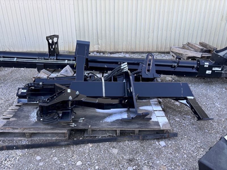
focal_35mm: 26
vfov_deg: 53.1
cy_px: 85
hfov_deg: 67.3
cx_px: 114
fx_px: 170
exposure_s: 1/212
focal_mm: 5.96
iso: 40
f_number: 1.6
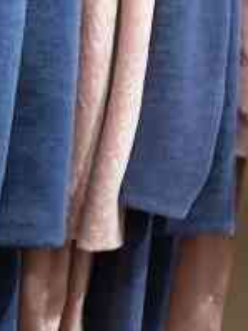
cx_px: -126
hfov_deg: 10.2
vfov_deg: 13.9
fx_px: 1348
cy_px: 297
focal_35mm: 141
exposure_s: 1/100
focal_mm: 3.95
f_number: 1.8
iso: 127
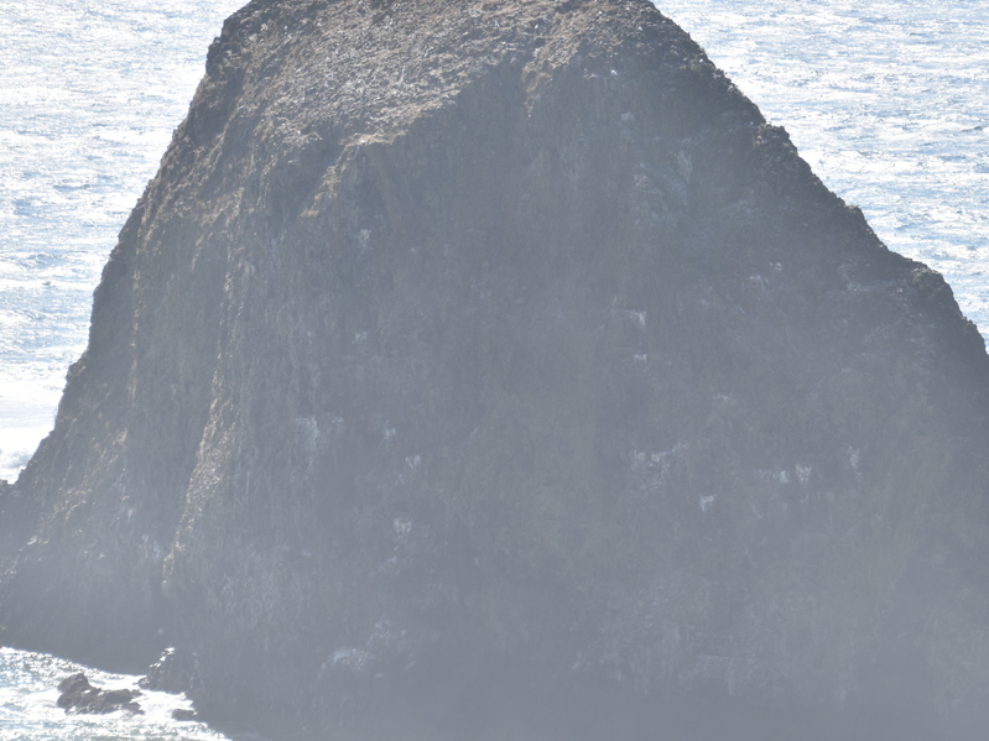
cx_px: 637
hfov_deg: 7.6
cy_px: 375
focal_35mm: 262
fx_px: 7484
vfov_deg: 5.7
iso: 100
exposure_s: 1/400
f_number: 6.3
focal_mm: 170
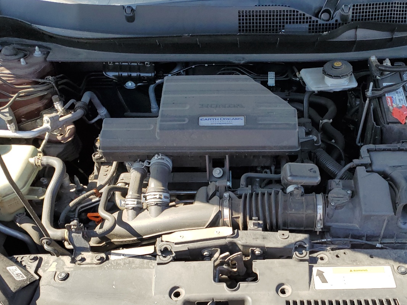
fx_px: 458
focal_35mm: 39
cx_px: 256
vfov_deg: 36.0
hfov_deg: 47.4
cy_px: 227
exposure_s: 1/714
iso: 50
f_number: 1.5
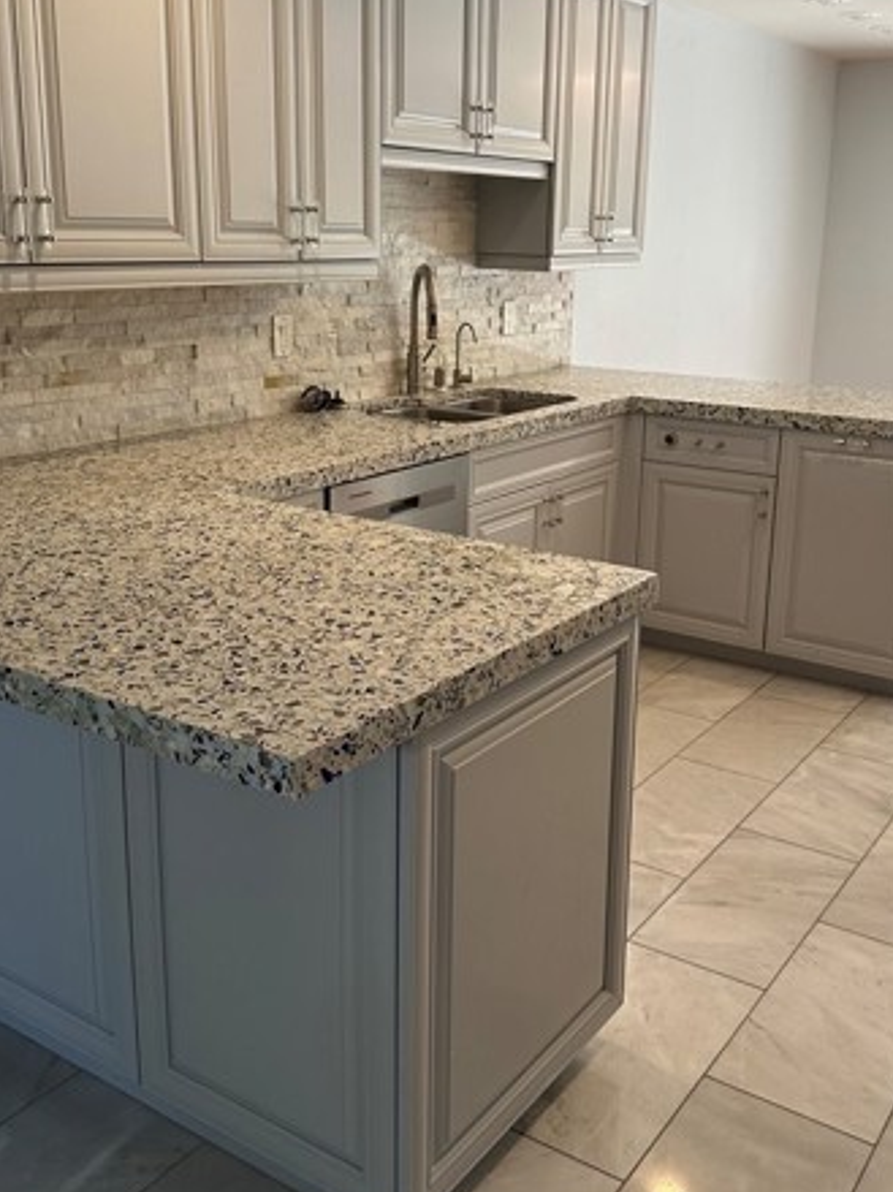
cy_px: 529
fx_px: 1204
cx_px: 472
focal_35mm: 35
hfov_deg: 40.7
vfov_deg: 52.5
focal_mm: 6.86
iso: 160
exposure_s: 1/120
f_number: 1.78
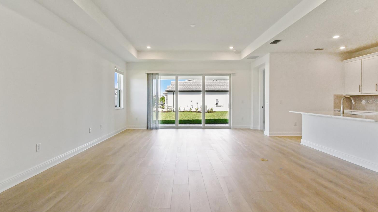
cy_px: 101
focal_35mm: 16
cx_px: 189
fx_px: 160
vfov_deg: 67.1
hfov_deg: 99.4
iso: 640
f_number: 7.1
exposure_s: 1/800
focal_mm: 10
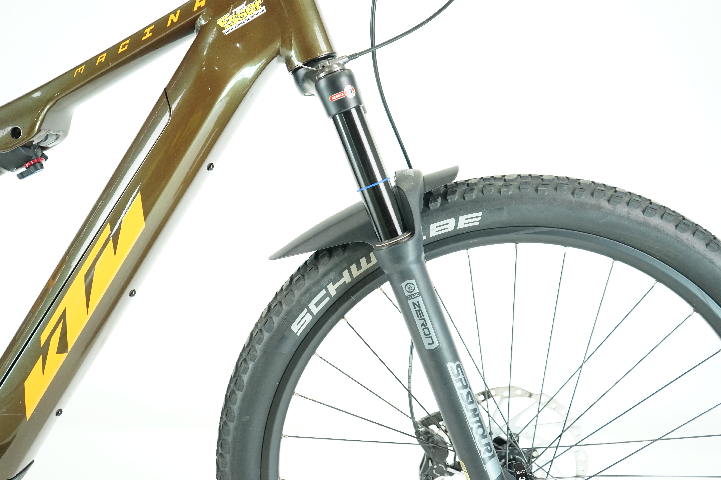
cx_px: 360
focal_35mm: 31
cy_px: 240
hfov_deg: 60.3
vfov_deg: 42.3
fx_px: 621
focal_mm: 31
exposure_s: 1/200
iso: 2500
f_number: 4
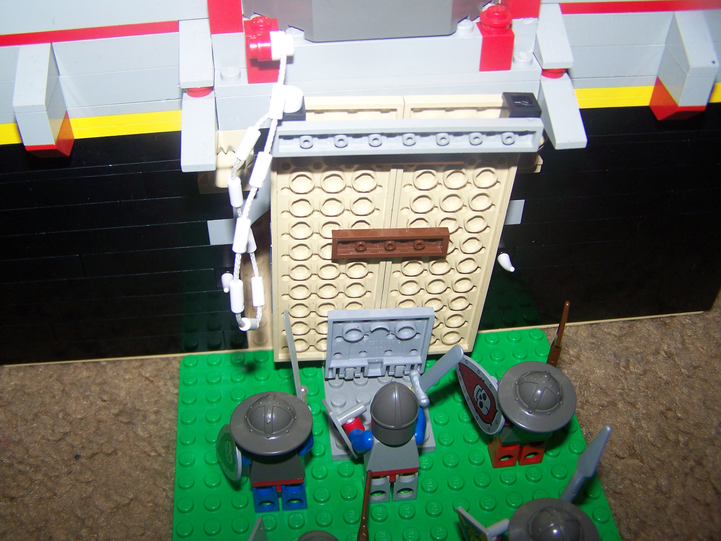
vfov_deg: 37.7
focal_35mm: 38
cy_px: 270
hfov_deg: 49.0
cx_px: 360
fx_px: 791
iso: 80
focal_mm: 6.3
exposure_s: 1/60
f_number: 2.8
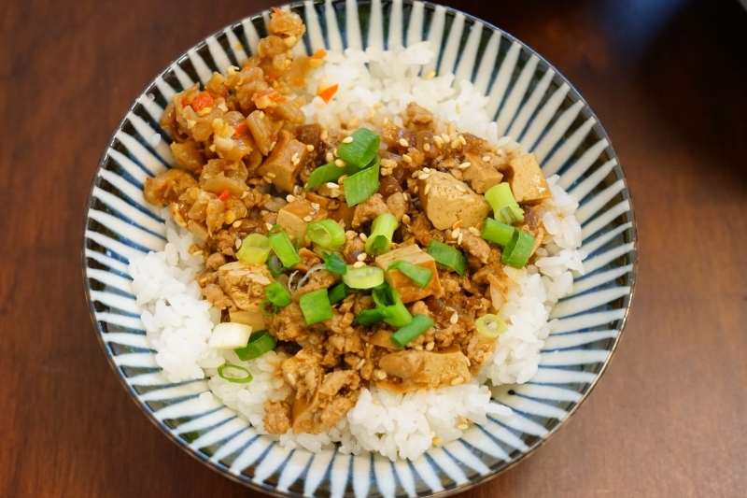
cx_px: 374
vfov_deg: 22.3
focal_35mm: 61
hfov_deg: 32.9
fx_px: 1265
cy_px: 249
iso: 3200
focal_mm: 61
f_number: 6.3
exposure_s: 1/80
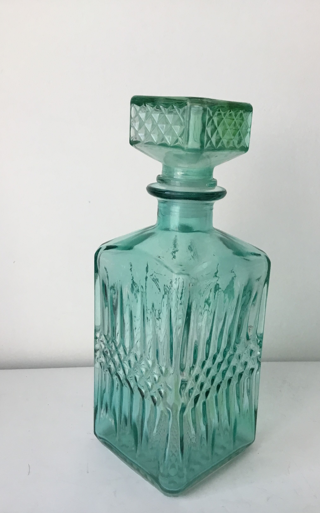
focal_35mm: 33
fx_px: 461
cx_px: 181
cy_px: 257
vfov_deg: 58.1
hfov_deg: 38.3
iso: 80
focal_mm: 3.3
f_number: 2.4
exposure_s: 1/33
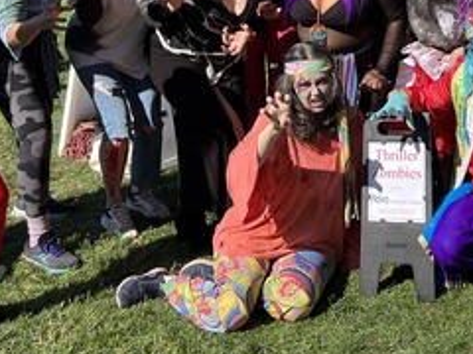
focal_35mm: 65
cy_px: 2
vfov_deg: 21.8
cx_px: 382
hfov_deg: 29.1
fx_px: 888
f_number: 1.5
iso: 50
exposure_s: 1/2353
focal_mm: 5.7
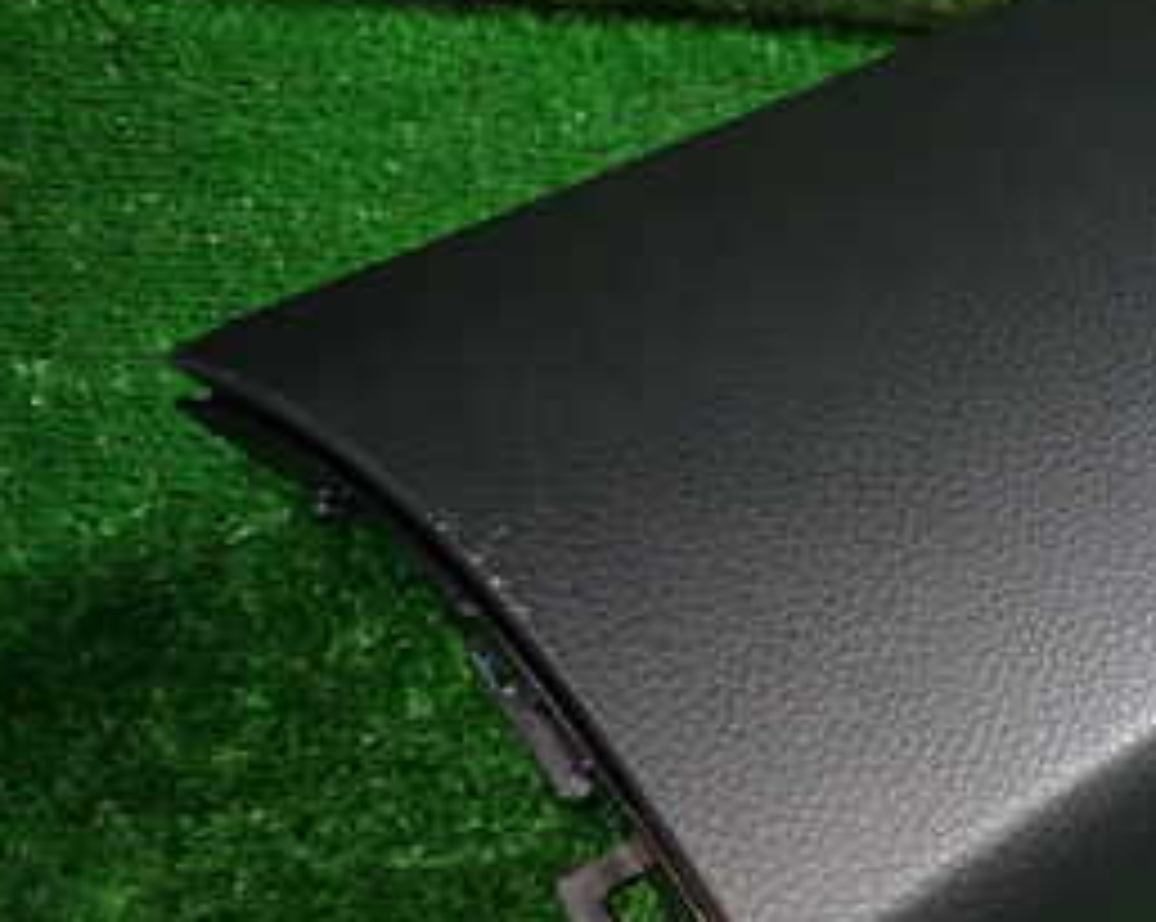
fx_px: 1948
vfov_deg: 26.6
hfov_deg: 29.4
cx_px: 1309
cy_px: 369
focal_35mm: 57
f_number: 2
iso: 250
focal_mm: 4.5
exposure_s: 1/30
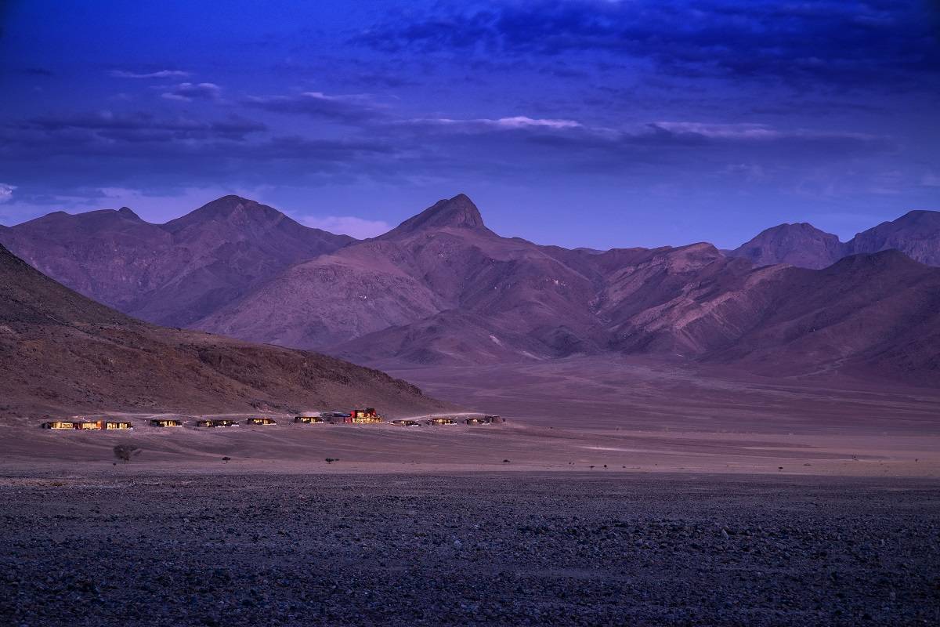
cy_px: 314
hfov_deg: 23.9
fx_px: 2219
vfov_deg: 16.1
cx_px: 470
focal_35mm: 85
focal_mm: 85
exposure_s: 15
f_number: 8
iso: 200
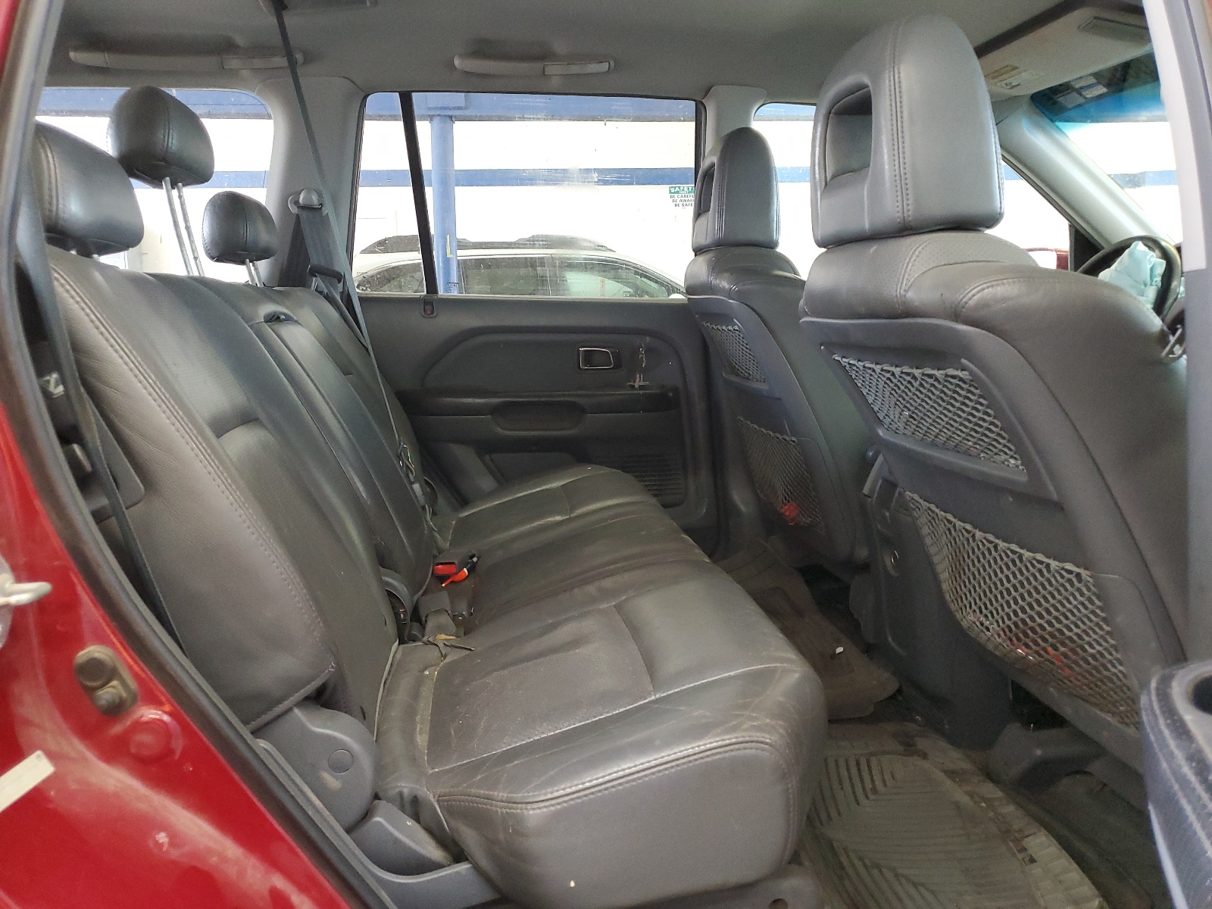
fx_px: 910
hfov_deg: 67.3
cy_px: 454
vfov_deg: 53.1
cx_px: 606
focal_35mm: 26
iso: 294
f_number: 1.5
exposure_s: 1/60.2
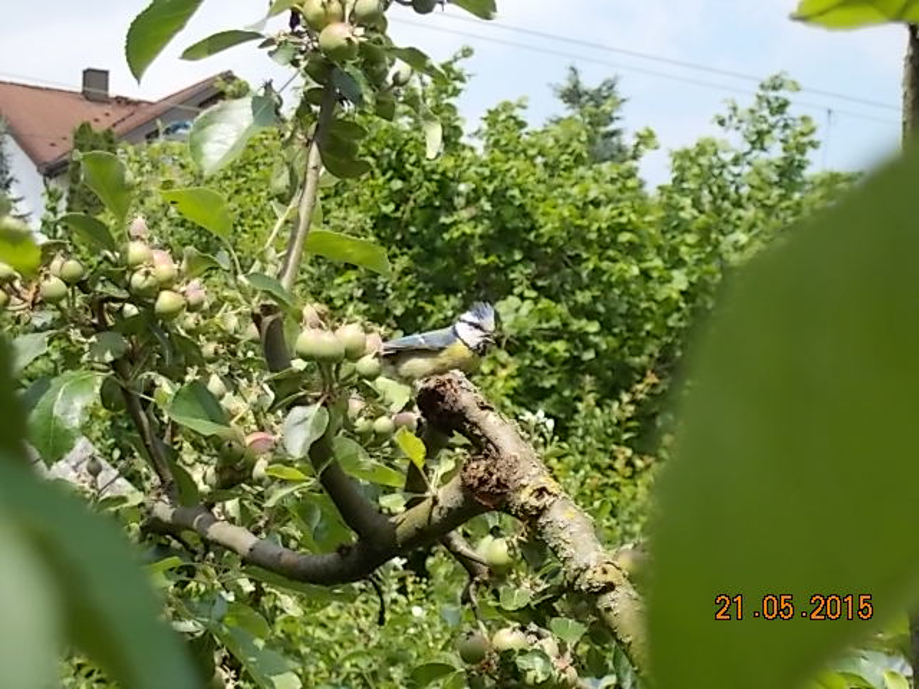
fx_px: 3451
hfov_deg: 15.2
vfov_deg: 11.4
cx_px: 460
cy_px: 344
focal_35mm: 130
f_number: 6.5
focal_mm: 23
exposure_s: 1/250
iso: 125
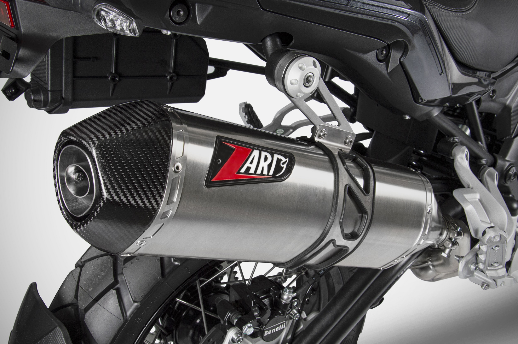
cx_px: 259
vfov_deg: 31.8
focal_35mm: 42
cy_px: 172
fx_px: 604
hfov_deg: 46.4
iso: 200
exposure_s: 1/80
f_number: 11
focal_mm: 28
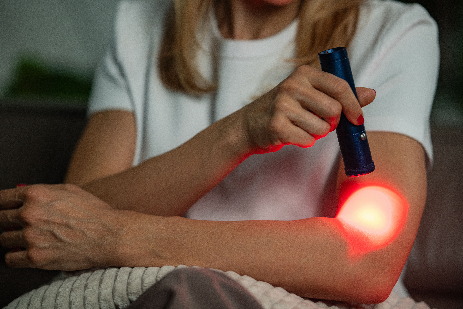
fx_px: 1736
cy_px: 154
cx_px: 232
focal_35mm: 135
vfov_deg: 10.2
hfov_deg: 15.2
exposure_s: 1/250
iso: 400
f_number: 2.2
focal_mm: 135
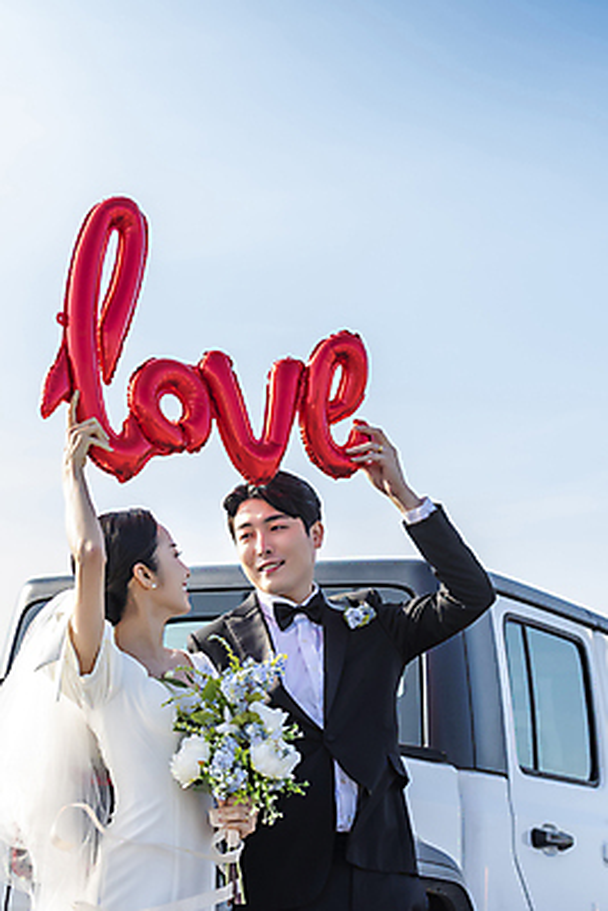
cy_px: 456
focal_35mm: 82
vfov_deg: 24.8
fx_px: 2075
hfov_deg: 16.7
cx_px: 304
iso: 400
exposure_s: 1/800
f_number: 4.5
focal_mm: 82
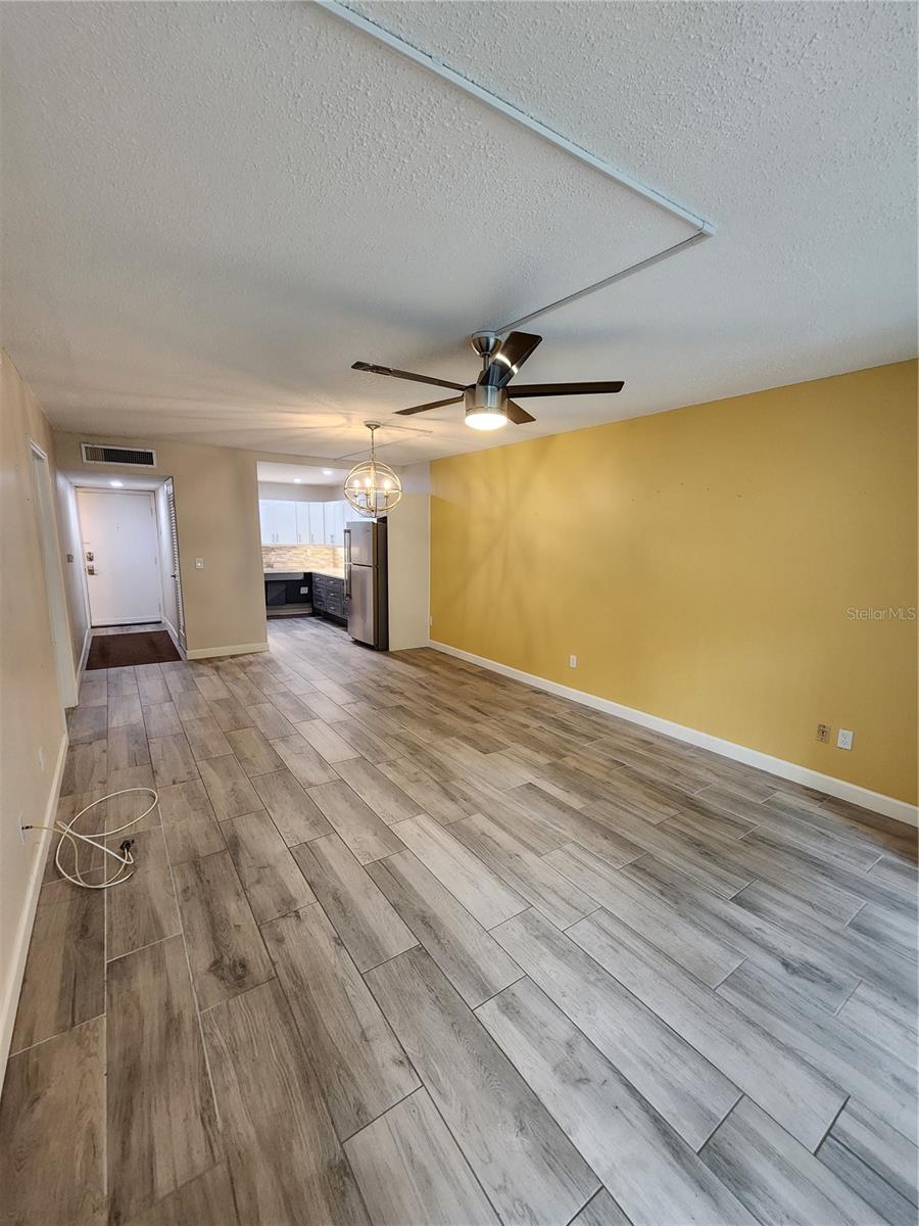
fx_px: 460
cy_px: 613
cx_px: 460
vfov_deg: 106.2
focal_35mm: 13
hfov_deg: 89.9
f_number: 2.2
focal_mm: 2.2
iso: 320
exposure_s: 1/60
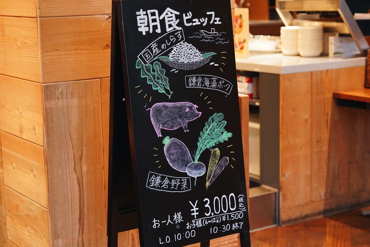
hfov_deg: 28.8
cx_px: 185
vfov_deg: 19.5
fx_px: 719
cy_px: 124
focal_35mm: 70
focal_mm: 70
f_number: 5
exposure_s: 1/125
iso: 3200
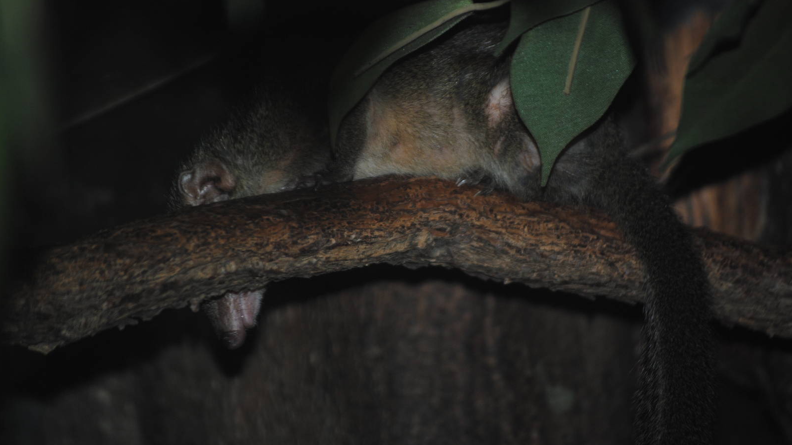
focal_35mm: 277
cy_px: 197
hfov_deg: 7.8
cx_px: 396
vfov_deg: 4.4
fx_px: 5807
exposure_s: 1/60
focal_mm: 175
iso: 200
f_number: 5.3
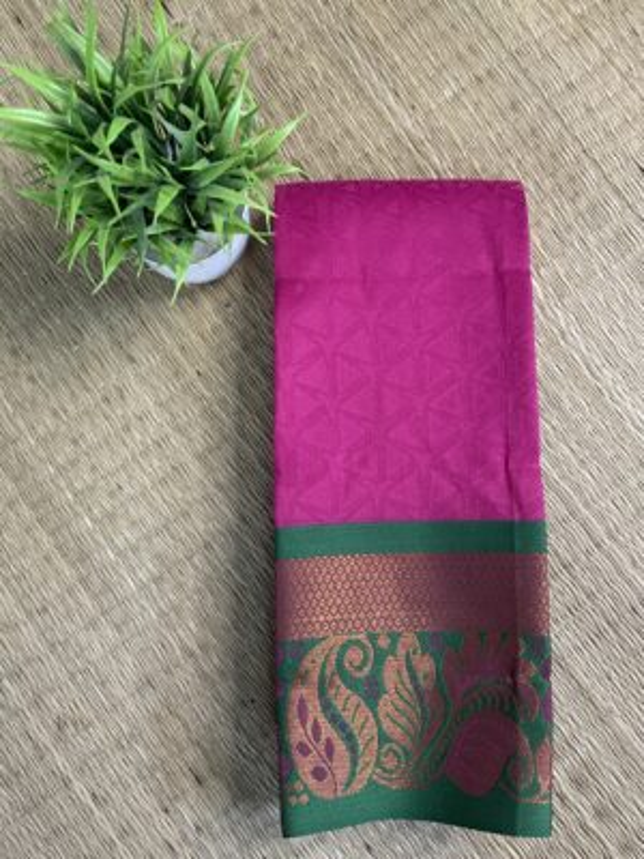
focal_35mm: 26
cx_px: 322
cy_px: 430
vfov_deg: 67.3
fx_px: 645
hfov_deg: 53.1
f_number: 1.6
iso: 400
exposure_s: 1/50
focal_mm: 4.2
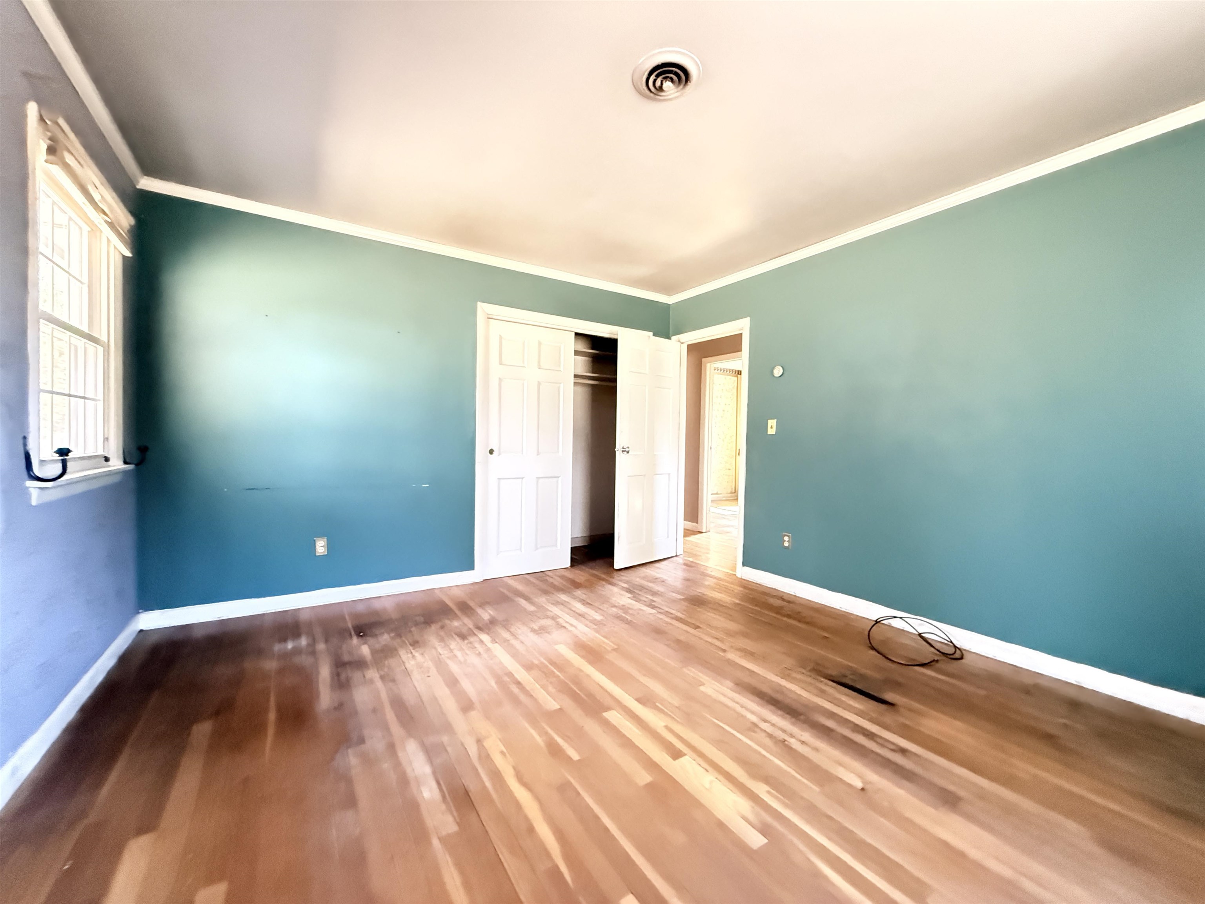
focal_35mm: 14
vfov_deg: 85.7
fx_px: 487
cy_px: 452
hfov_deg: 102.1
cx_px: 602
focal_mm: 2.22
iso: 1250
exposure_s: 1/60
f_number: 2.2
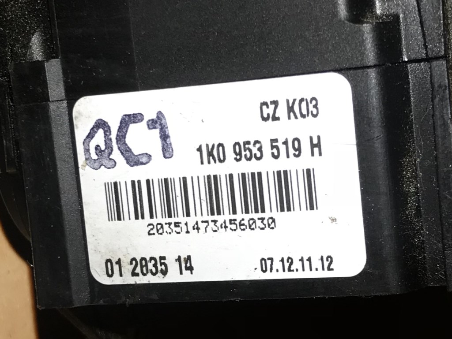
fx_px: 366
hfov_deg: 63.4
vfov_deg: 49.8
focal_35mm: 28
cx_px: 226
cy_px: 170
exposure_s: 1/231
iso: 20
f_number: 1.8
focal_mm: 3.99
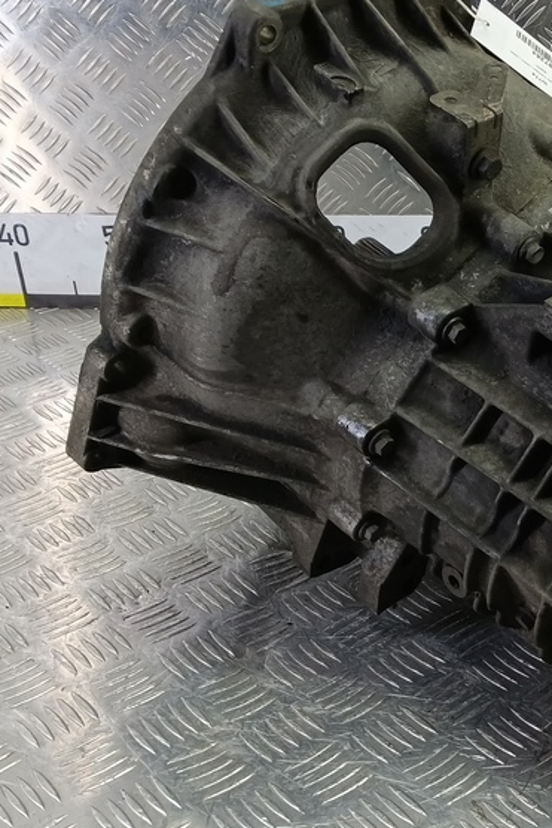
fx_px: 1013
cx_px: 515
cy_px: 333
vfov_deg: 44.3
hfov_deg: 29.1
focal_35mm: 44
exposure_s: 1/50
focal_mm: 4.11
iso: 166
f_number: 1.6
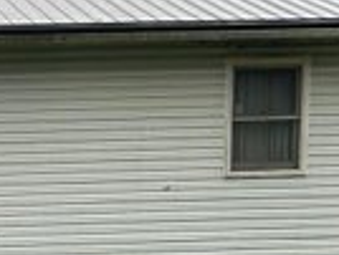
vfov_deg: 11.9
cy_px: 319
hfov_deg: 14.8
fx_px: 1197
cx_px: -188
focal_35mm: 122
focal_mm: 5.7
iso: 50
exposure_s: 1/658
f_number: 1.5
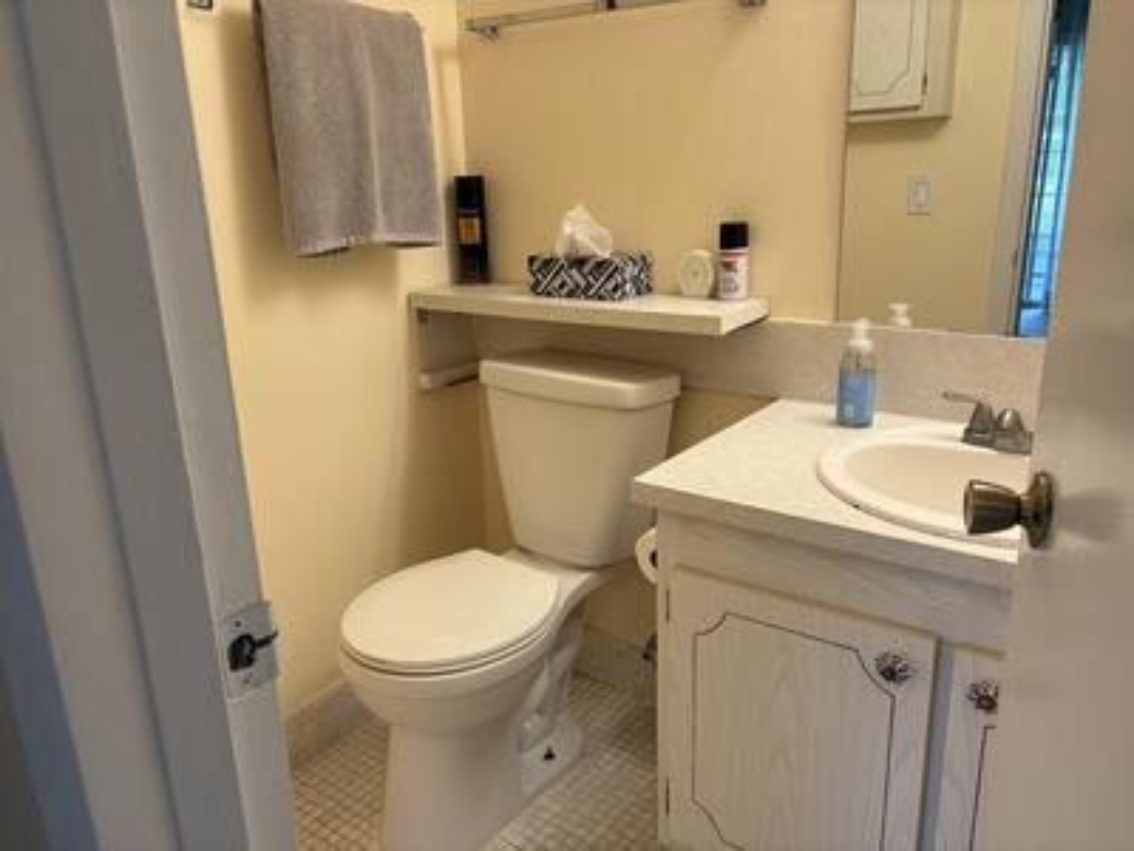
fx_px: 852
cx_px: 567
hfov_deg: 67.3
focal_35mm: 26
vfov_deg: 53.1
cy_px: 426
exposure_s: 1/120
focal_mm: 5.96
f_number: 1.6
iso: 100
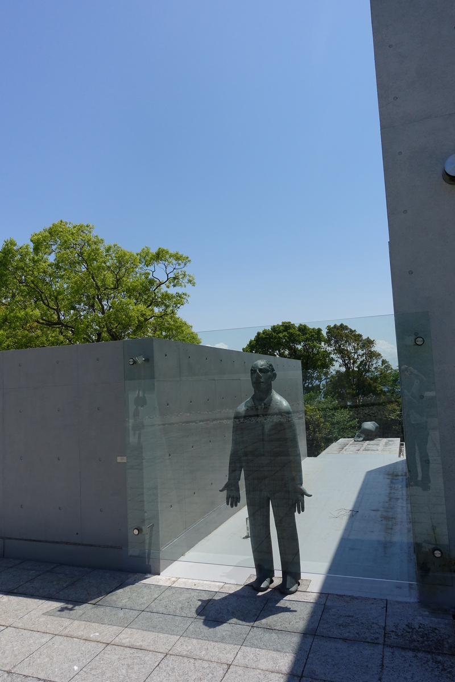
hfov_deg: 53.1
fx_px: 455
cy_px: 341
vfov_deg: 73.7
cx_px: 228
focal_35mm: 24
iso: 200
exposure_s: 1/800
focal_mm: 8.8
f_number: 8
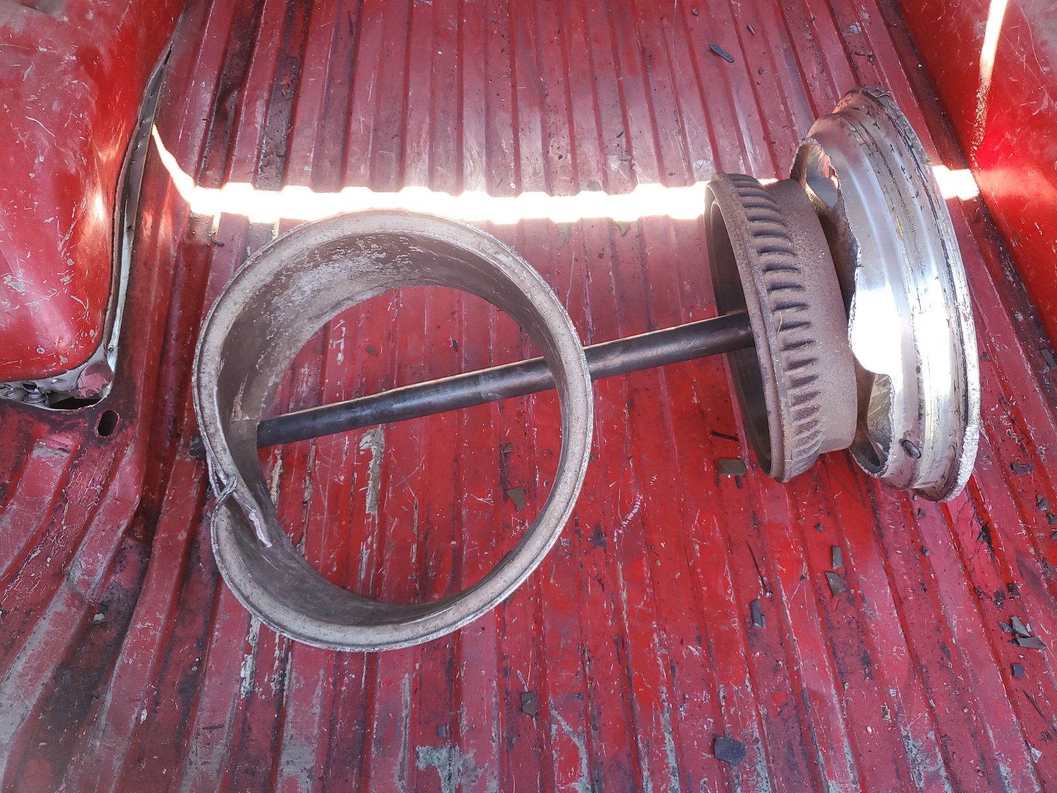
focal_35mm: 26
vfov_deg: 53.1
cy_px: 396
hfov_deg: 67.3
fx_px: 794
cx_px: 528
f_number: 1.5
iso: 75
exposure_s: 1/60.2
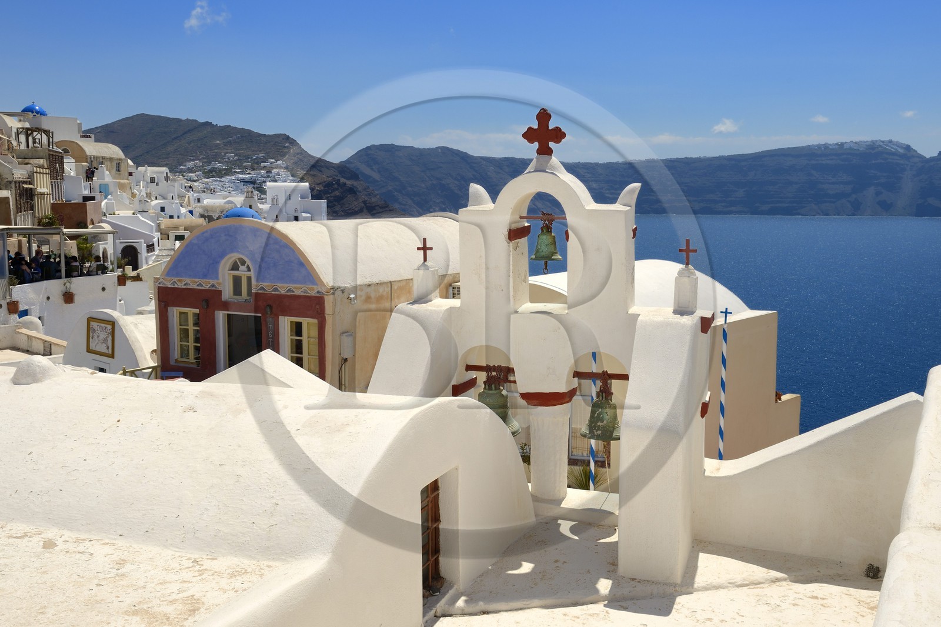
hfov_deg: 58.7
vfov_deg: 41.1
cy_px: 314
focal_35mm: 32
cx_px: 470
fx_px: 836
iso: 100
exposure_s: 1/250
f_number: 11
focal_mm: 32
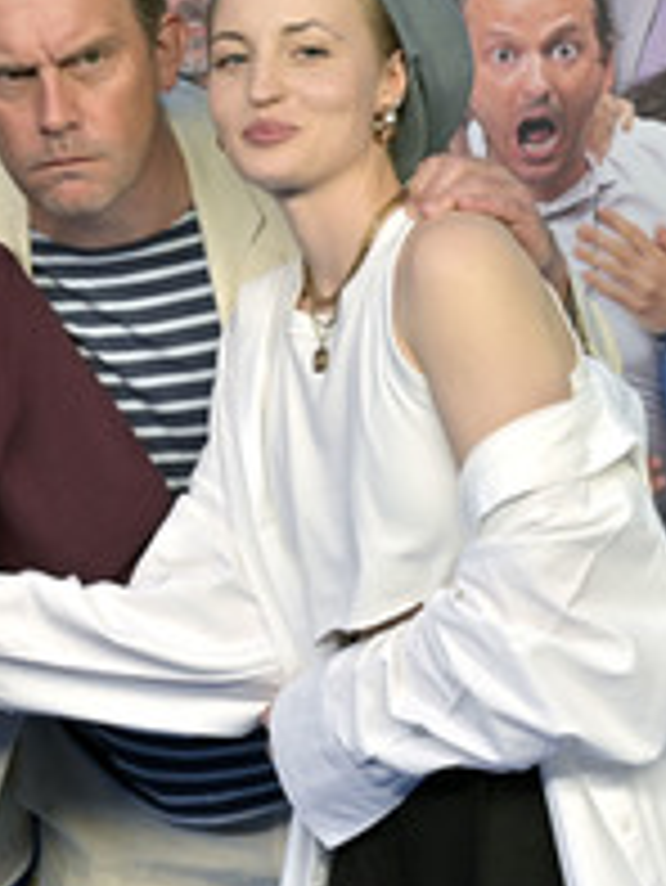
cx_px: 142
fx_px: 3946
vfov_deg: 12.8
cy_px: 328
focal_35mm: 154
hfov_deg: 9.6
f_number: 4
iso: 160
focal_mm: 70
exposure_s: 1/200
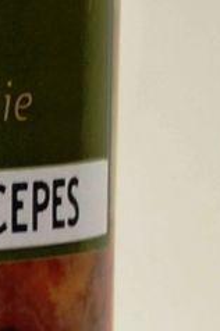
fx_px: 2225
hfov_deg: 5.5
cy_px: 499
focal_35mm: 242
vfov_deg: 8.3
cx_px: -278
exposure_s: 1/30
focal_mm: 32
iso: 100
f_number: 5
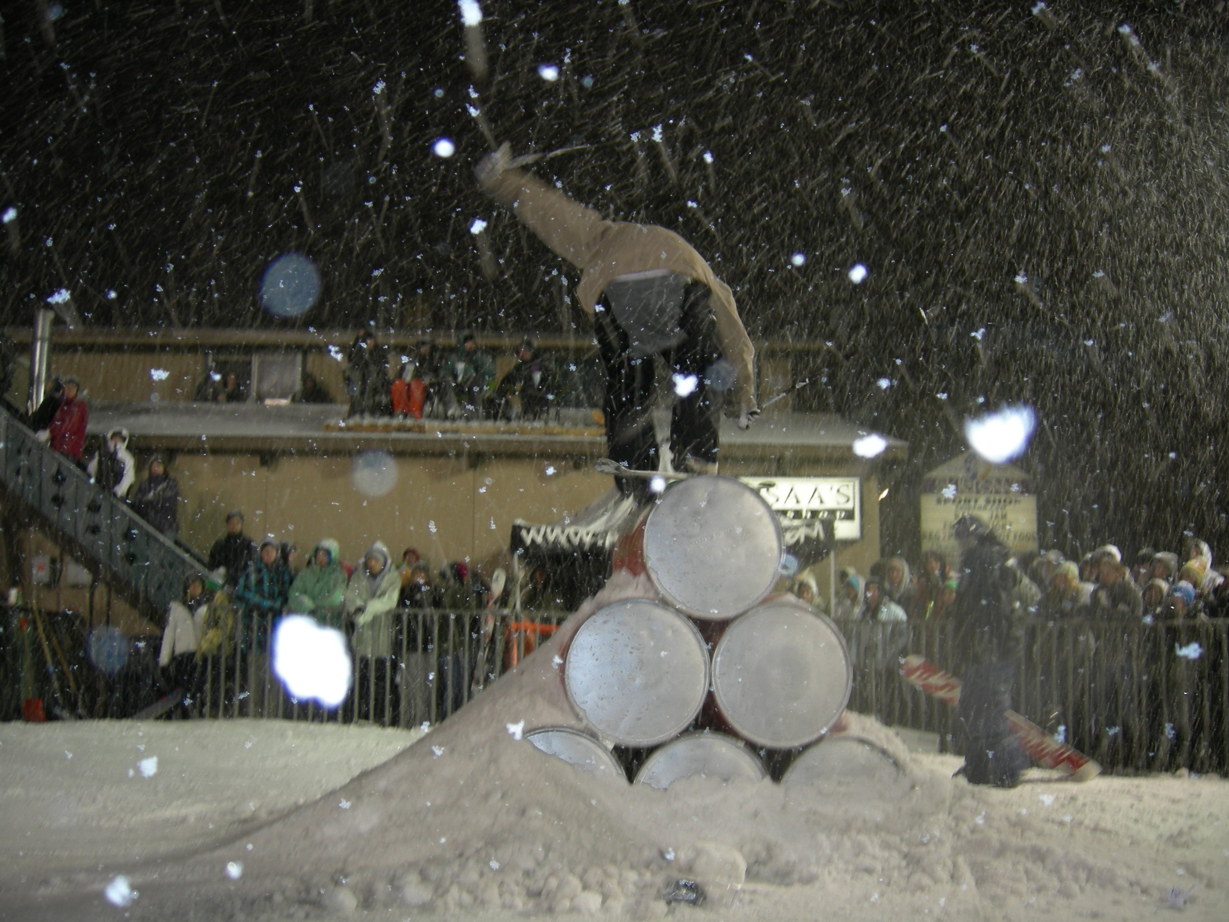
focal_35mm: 36
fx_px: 1278
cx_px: 614
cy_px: 461
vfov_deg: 39.7
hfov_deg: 51.4
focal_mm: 7.5
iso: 64
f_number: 2.7
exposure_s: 1/30
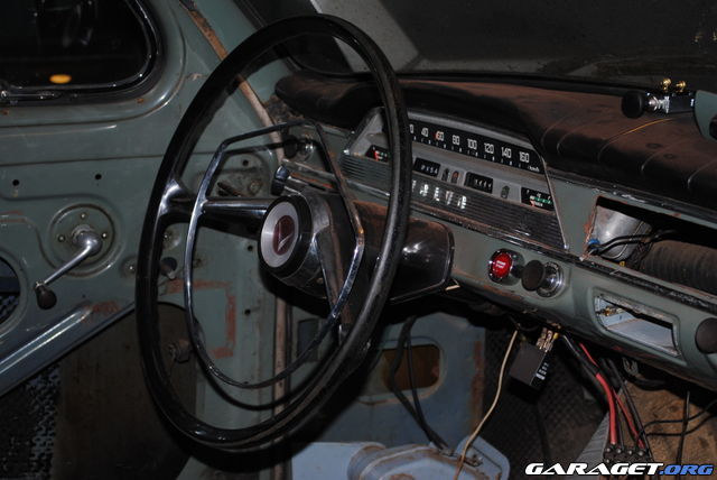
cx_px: 358
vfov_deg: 22.7
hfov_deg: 33.4
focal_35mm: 60
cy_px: 240
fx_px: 1196
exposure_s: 1/60
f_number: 5.3
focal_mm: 40
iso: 200
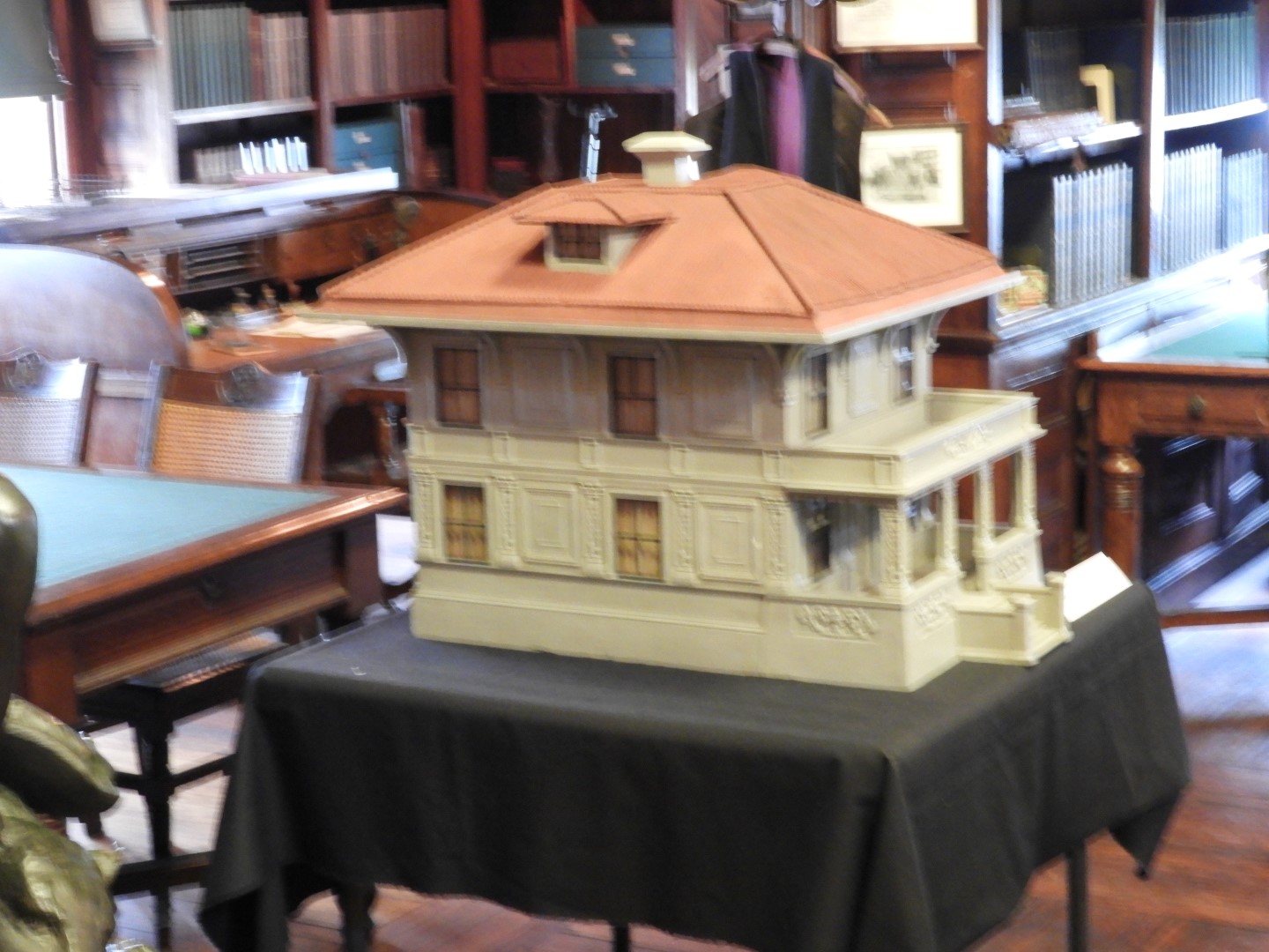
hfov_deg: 27.8
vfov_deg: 21.0
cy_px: 476
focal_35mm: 70
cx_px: 634
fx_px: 2566
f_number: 4.5
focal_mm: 12.5
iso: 800
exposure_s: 1/1.6
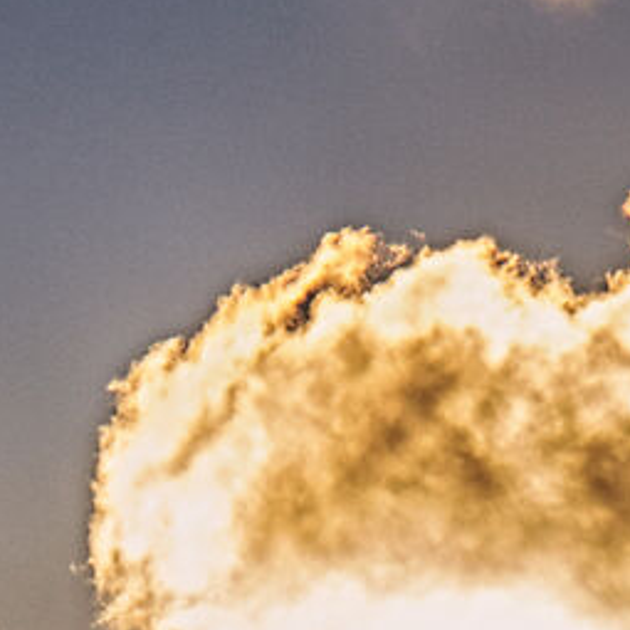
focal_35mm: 960
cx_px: 781
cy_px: 1371
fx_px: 19767
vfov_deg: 1.8
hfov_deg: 1.8
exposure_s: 1/400
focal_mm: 80
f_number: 10
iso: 100
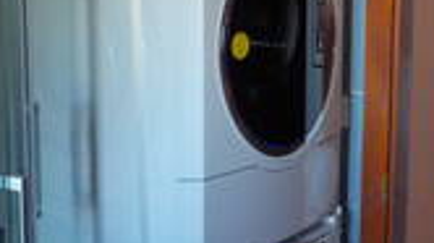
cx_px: 193
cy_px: 86
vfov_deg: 16.9
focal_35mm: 71
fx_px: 816
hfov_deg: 29.8
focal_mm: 4.1
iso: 400
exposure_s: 1/20
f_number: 3.3
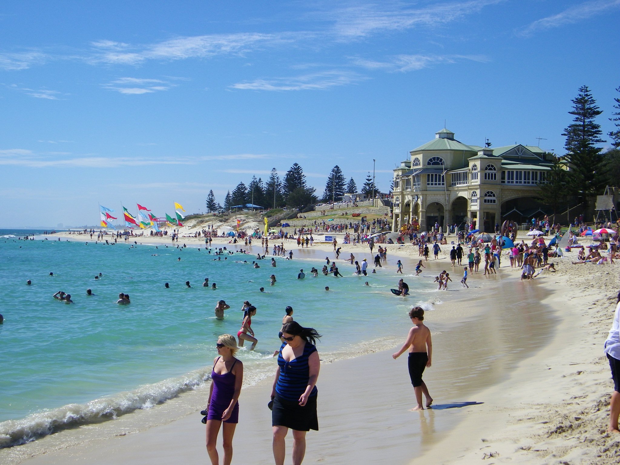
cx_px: 310
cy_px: 232
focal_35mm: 51
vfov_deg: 28.6
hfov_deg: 37.5
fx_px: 913
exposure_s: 1/320
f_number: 8
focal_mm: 9.1
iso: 80
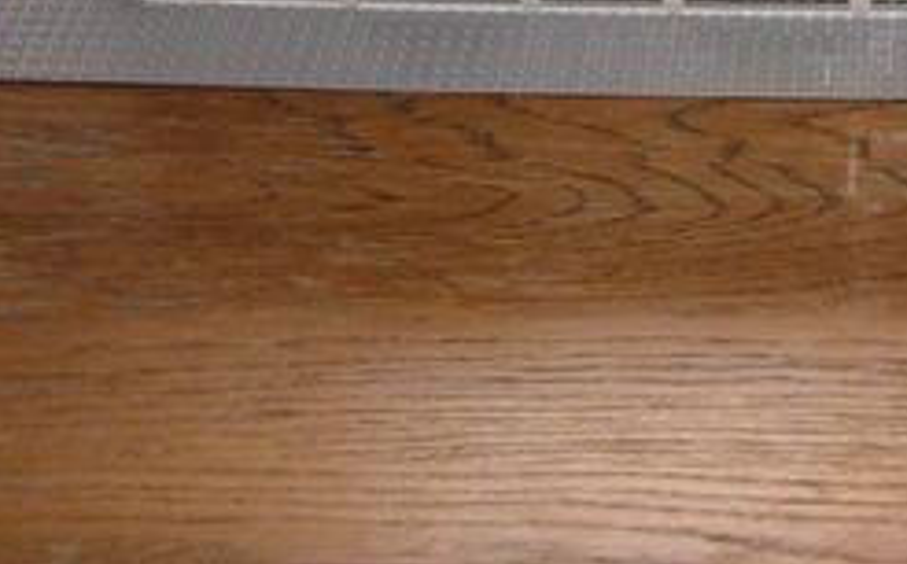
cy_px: -313
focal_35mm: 105
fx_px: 2592
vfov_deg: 11.8
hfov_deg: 19.3
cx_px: 907
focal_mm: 5.8
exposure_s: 1/80
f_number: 2.6
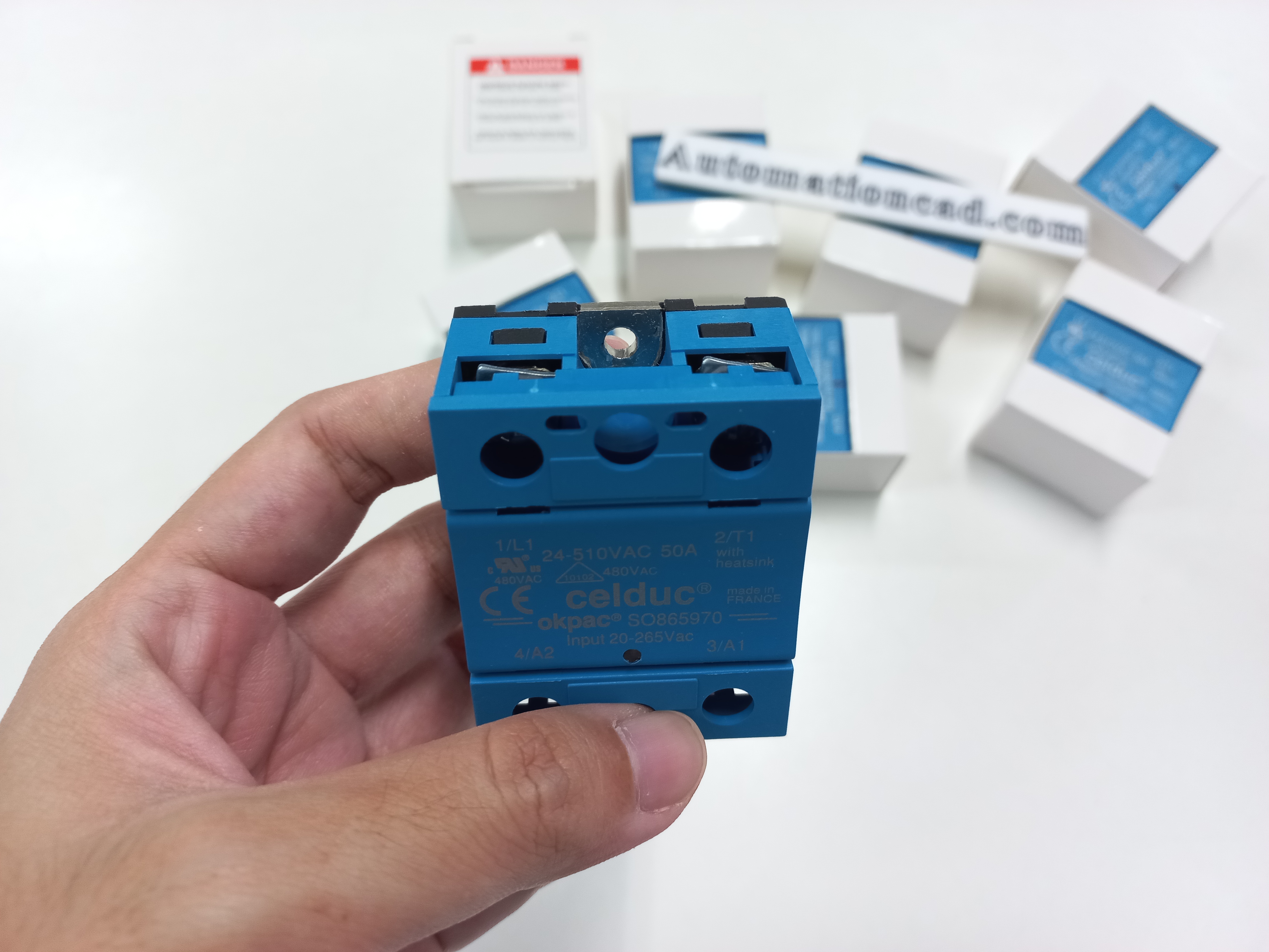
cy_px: 476
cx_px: 634
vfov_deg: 54.9
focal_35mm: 25
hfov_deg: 69.4
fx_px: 916
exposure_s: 1/50
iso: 250
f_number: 1.8
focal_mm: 4.6
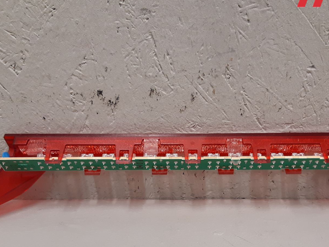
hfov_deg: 42.9
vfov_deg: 32.5
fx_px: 418
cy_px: 170
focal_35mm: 44
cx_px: 186
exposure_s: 1/50
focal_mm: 3.93
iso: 160
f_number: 1.7
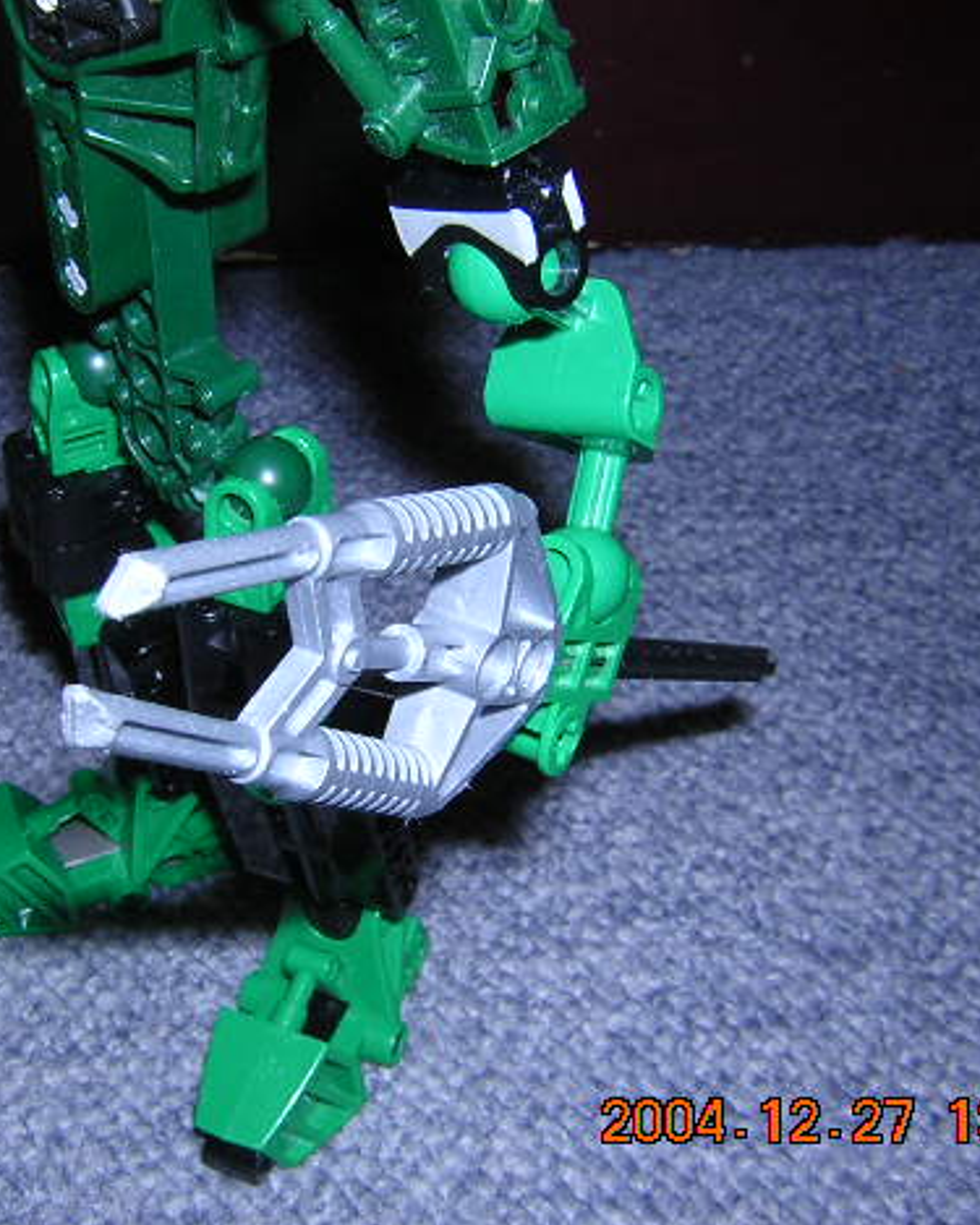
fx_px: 1741
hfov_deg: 31.3
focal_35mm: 48
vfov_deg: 38.8
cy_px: 624
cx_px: 361
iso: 100
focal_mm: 4.7
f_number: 5.2
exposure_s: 1/60.1
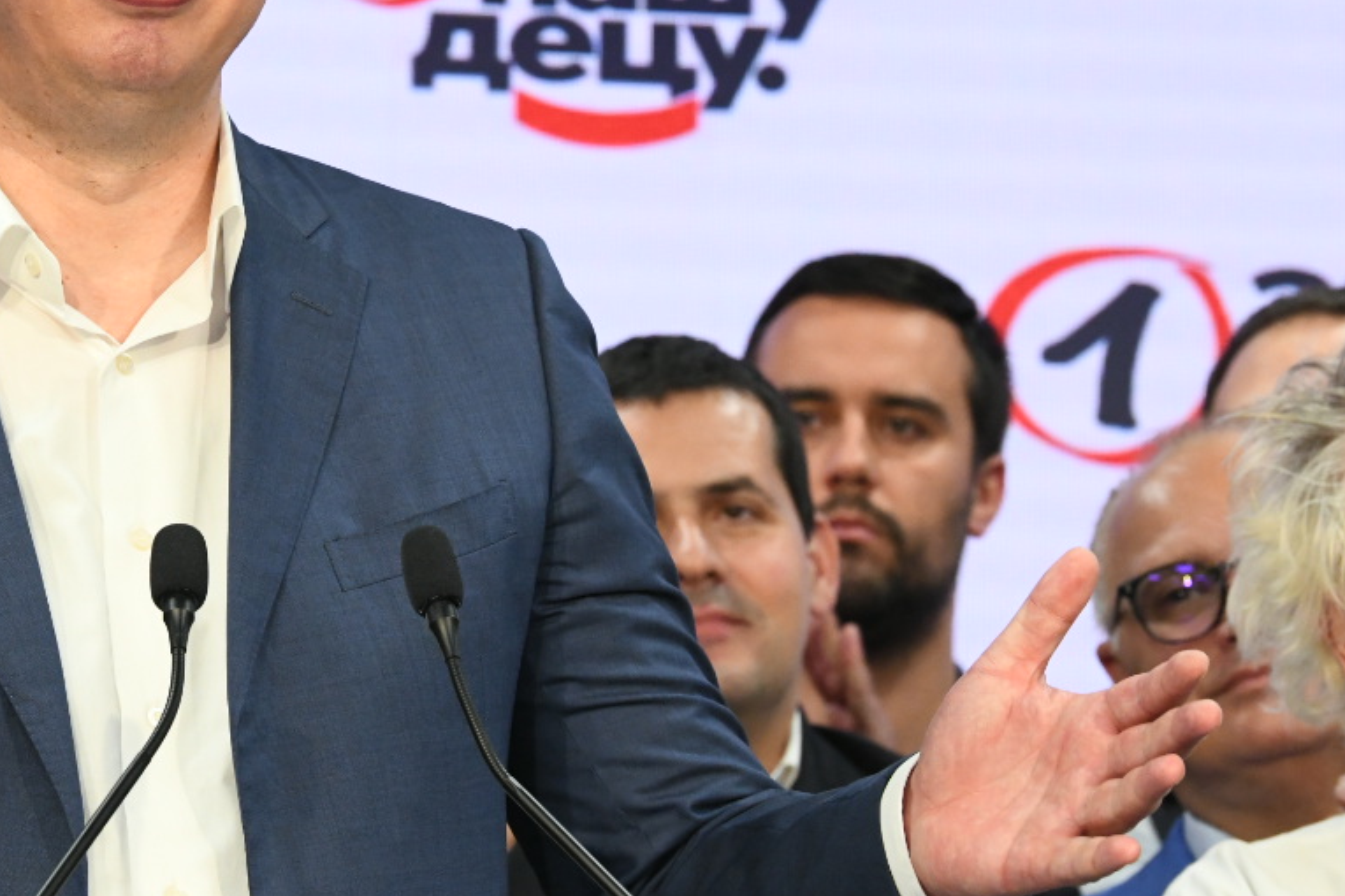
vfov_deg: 4.8
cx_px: 141
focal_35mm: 286
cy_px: 195
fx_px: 10684
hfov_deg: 7.2
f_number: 7.1
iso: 4000
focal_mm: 135
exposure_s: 1/250
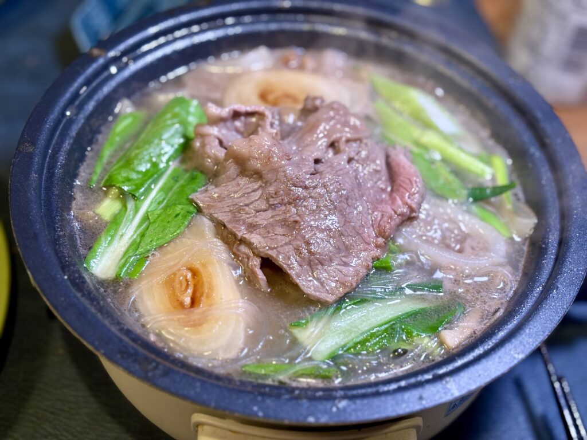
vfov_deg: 28.0
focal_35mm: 52
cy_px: 220
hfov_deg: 36.8
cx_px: 294
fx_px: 882
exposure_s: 1/61
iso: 50
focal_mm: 5.96
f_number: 1.6
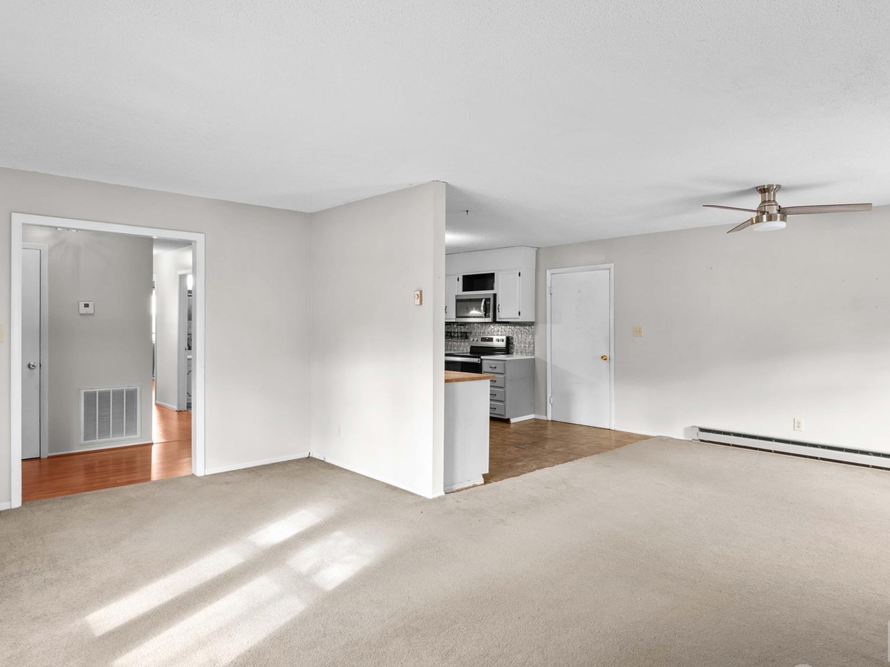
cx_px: 469
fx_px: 540
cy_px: 333
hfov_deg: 78.9
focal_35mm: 21
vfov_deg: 63.4
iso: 100
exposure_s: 1
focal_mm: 16
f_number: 8
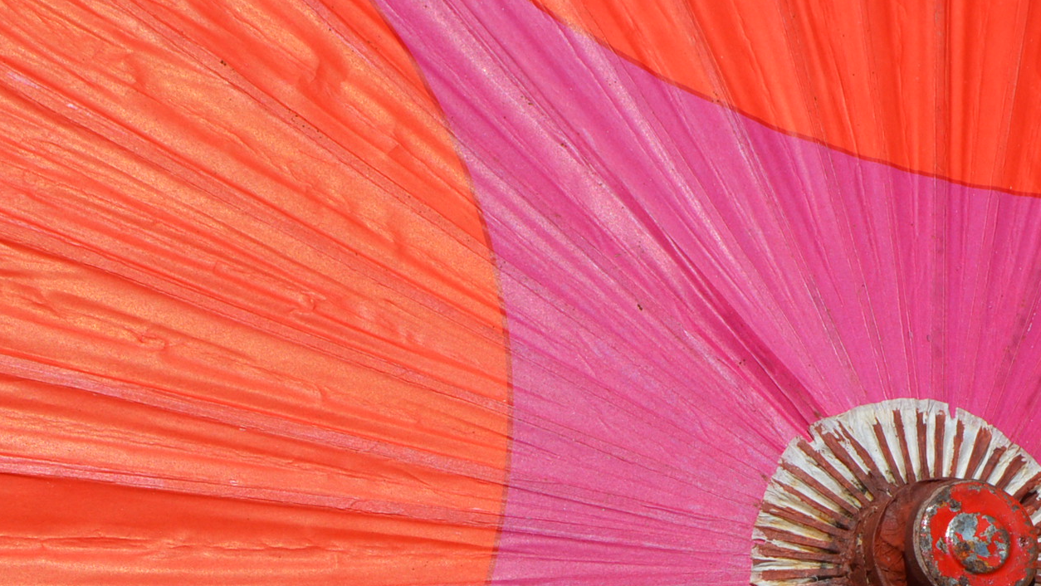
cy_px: 621
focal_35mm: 128
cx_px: 794
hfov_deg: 16.7
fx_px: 3534
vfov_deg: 9.4
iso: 100
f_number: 9
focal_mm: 34
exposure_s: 1/320
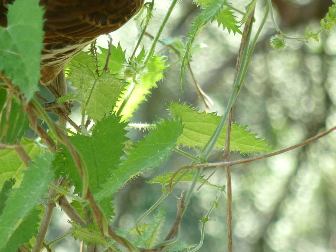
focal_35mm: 634
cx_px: 98
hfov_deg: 3.1
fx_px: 6156
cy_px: 80
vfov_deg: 2.3
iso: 125
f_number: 4.9
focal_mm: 49.2
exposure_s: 1/60
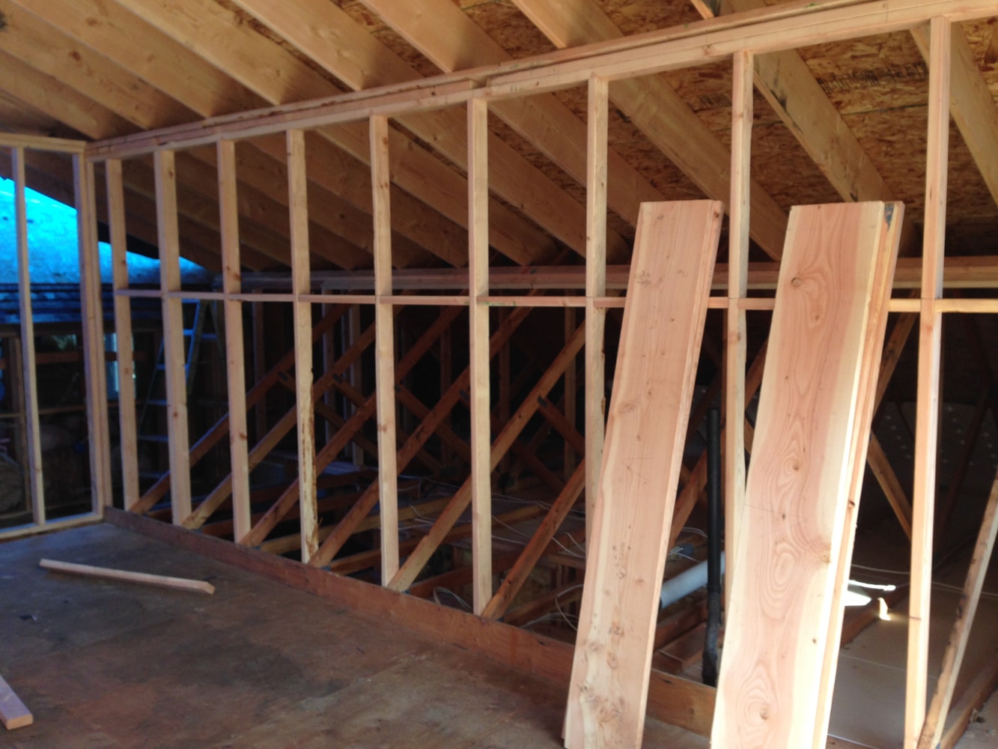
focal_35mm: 33
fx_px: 951
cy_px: 374
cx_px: 499
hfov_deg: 55.3
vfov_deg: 43.0
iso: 64
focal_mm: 4.12
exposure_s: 1/120
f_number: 2.4
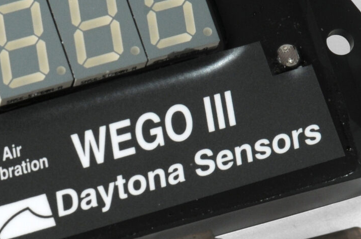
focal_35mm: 350
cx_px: 39
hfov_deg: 5.9
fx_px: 3503
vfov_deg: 3.9
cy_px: 150
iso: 200
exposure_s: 1/60
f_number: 13
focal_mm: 65
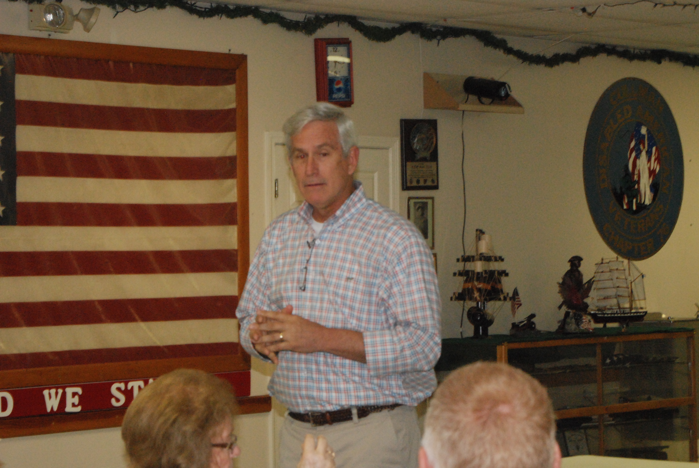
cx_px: 350
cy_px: 234
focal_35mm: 117
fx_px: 2274
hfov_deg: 17.5
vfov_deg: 11.7
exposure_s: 1/60
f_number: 11
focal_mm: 78
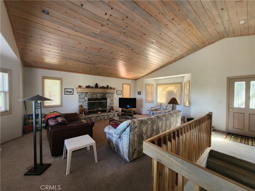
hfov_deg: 106.2
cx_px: 128
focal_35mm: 13
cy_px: 96
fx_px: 96
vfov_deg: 89.9
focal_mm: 2.2
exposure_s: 1/60
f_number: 2.2
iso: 400
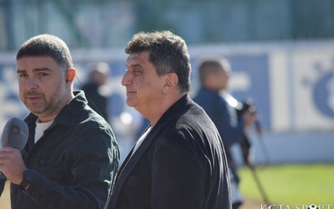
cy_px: 104
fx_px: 4197
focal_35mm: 461
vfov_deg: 2.9
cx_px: 167
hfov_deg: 4.6
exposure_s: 1/1000
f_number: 5.6
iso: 400
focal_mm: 300
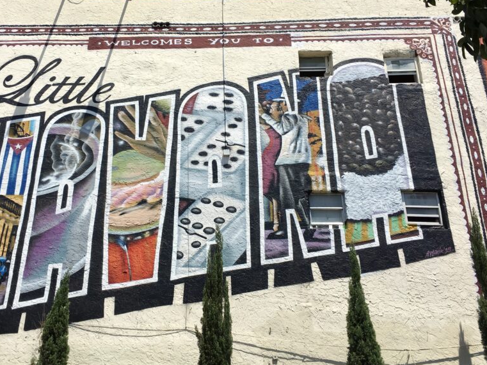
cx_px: 202
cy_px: 157
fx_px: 549
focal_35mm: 39
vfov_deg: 36.8
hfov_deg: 47.7
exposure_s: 1/2024
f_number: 2.2
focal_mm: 4.15
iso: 25
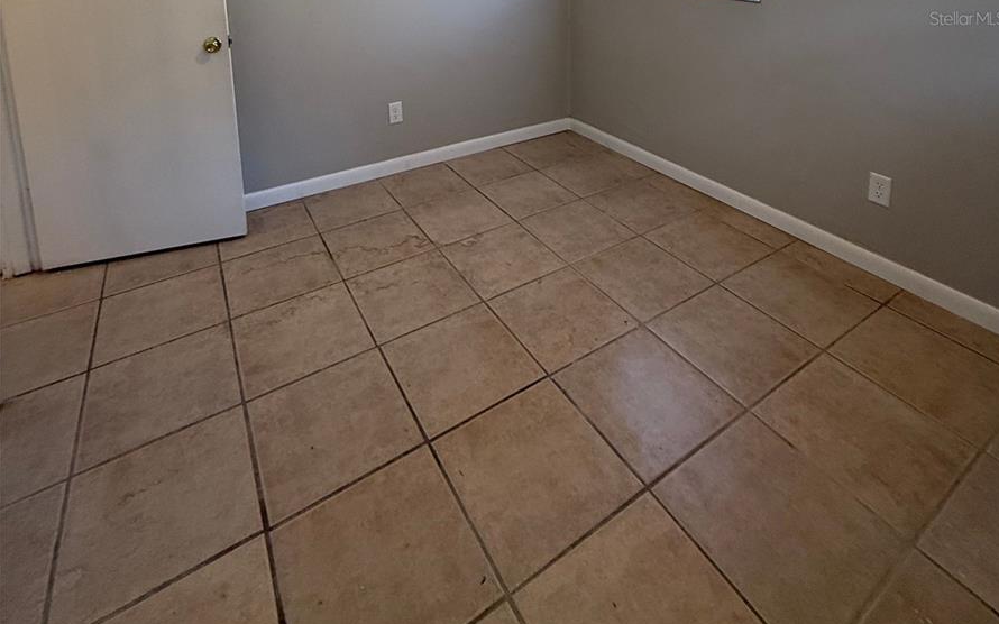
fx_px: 544
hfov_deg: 85.1
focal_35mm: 20
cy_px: 18
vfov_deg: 50.0
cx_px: 504
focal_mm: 2.22
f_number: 2.2
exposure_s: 1/120
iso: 500
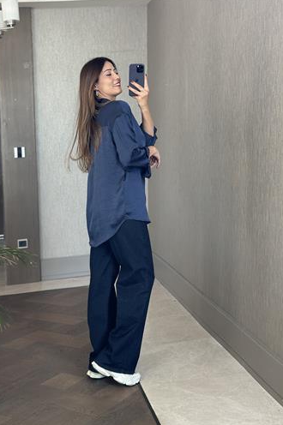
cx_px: 127
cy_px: 212
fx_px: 602
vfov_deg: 38.9
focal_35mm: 51
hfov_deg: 26.4
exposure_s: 1/121
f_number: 1.78
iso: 125
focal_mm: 6.86
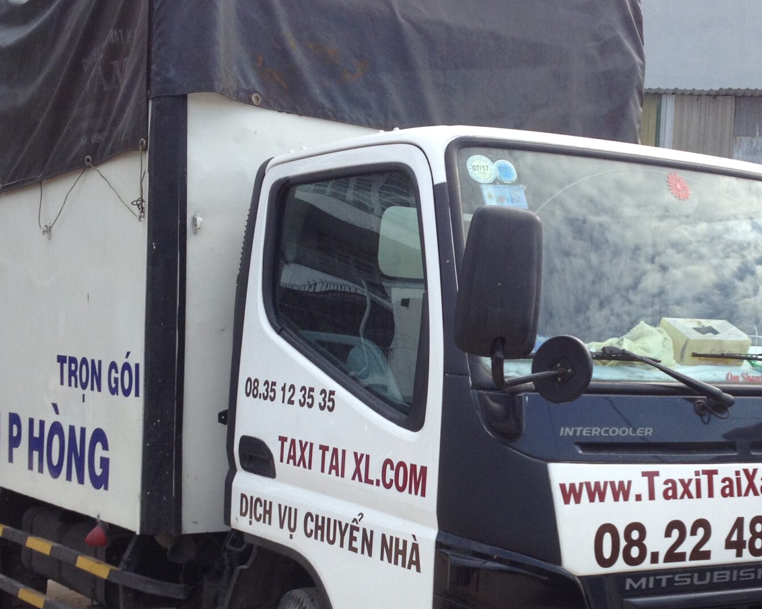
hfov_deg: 29.0
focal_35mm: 65
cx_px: 500
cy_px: 431
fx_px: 1466
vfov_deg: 23.3
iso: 50
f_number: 2.4
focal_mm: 4.28
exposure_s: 1/681
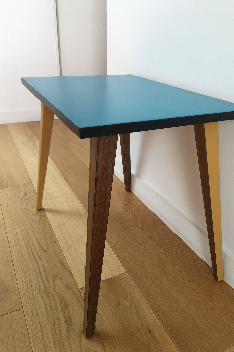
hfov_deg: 42.2
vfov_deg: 60.3
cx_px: 132
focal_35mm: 31
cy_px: 178
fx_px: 302
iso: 32
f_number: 2.2
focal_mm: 4.15
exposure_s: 1/50
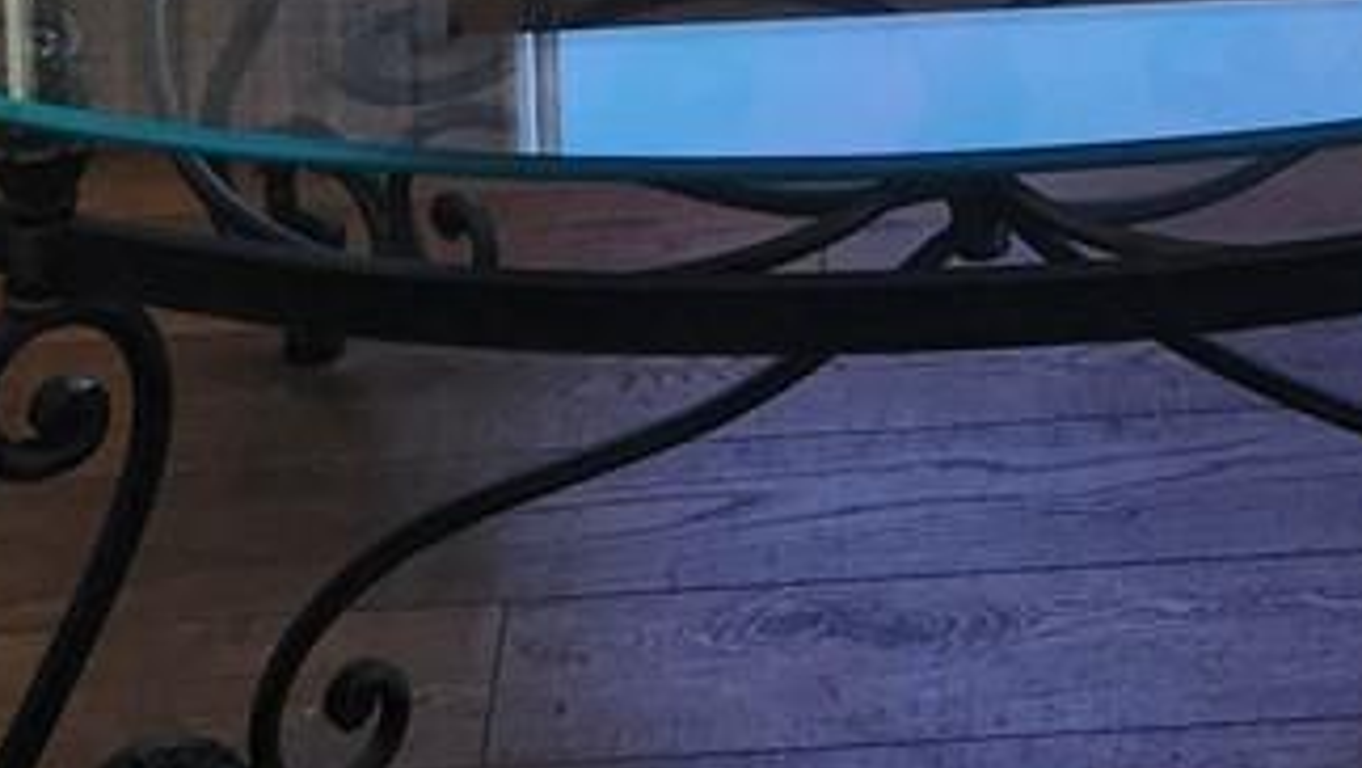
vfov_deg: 8.2
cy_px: -1616
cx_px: 1223
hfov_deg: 17.0
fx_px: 4480
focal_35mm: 124
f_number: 1.8
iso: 25
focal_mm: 5.4
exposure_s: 1/180
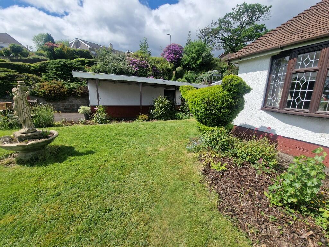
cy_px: 124
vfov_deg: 89.9
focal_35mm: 13
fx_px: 124
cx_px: 164
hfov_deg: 106.2
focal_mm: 2.2
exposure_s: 1/2472
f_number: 2.2
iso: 50
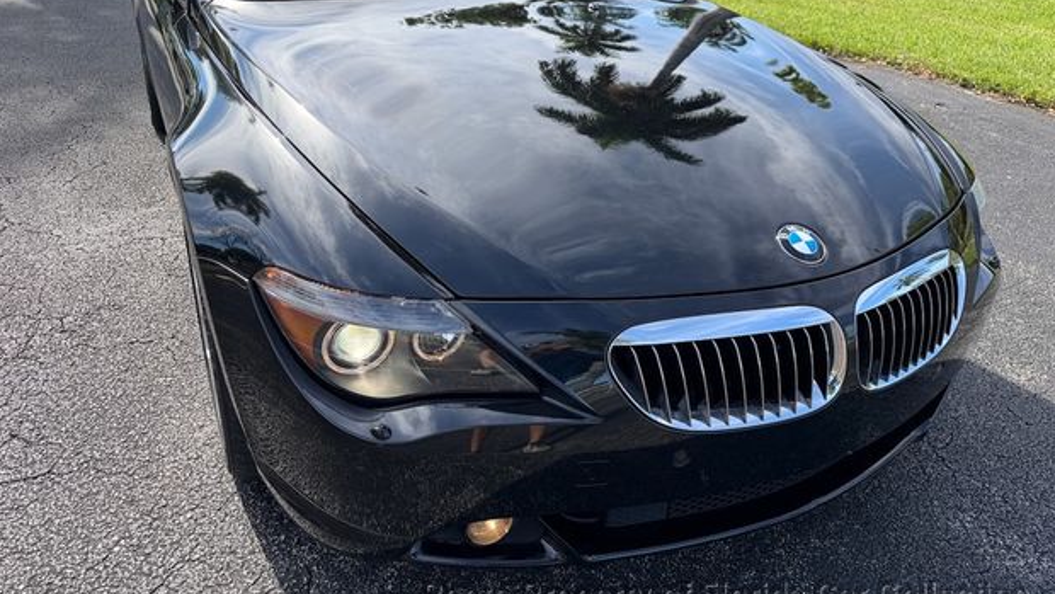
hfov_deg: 69.8
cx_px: 539
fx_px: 755
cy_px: 221
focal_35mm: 27
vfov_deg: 42.6
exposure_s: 1/1385
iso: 80
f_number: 1.78
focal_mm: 6.76
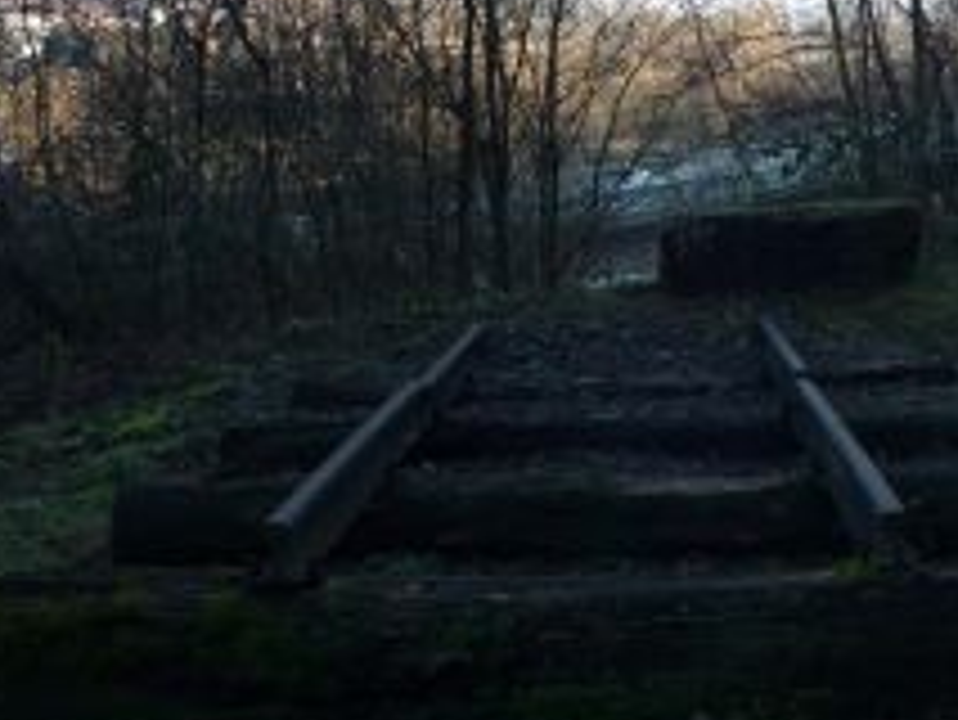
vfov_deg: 20.1
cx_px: 688
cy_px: 90
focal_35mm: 72
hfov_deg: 26.8
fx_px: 1994
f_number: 4
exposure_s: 1/100
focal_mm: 5.2
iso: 100
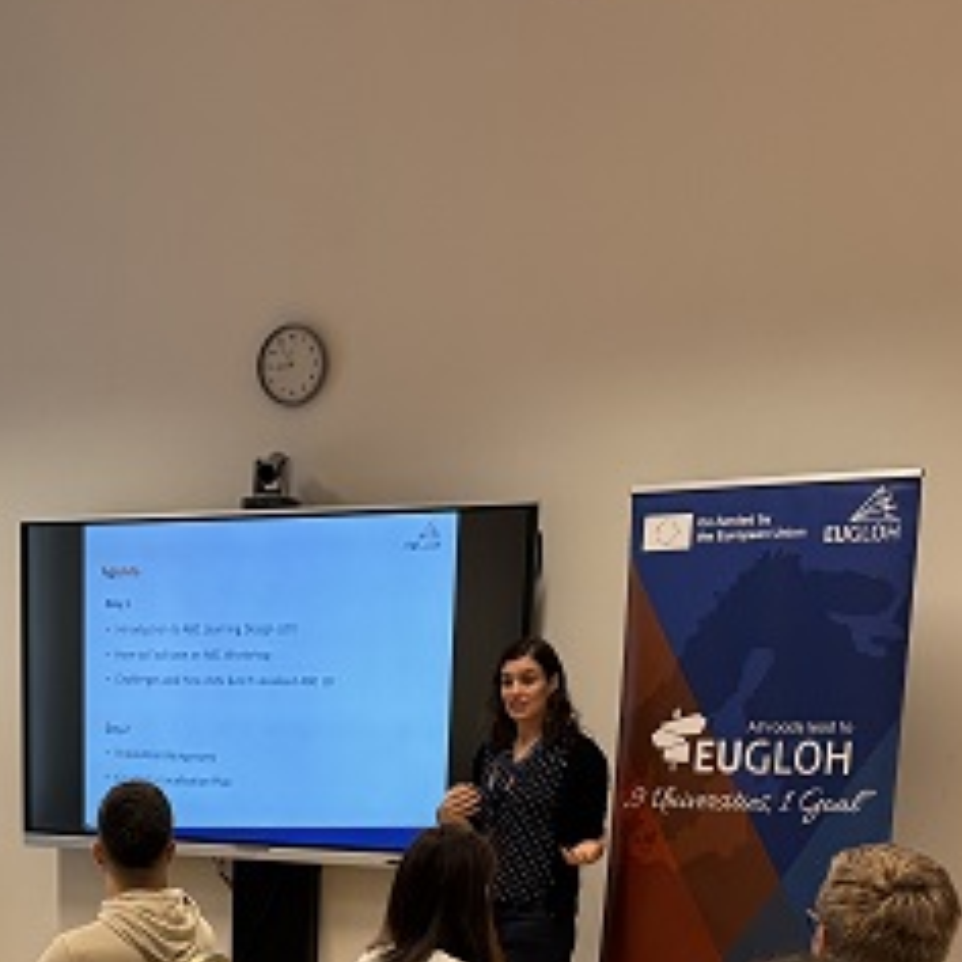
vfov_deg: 22.4
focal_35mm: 72
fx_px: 2264
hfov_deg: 23.4
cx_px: 94
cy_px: 1097
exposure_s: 1/90
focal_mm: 6.76
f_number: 1.78
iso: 160
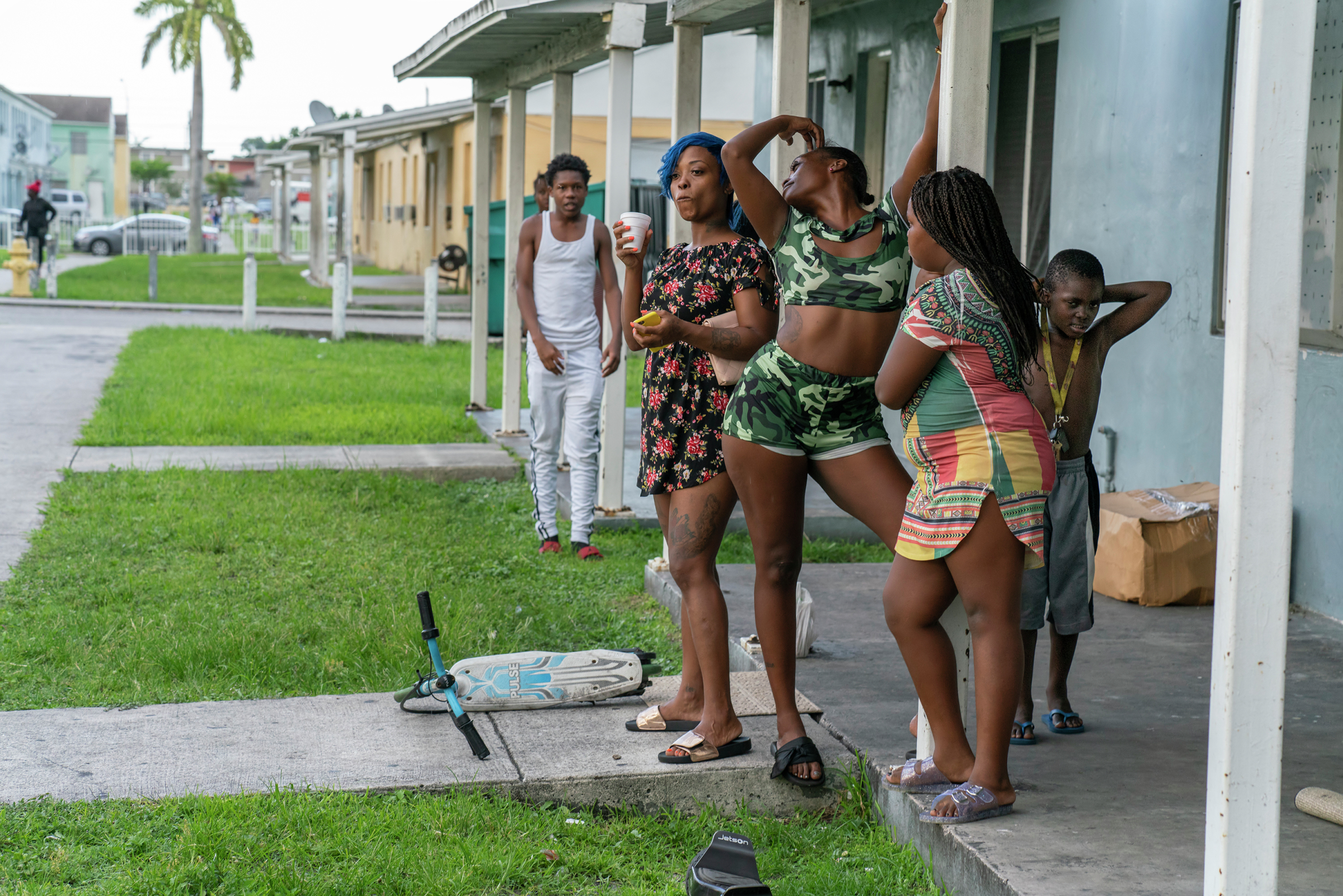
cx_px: 672
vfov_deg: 16.1
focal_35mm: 85
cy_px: 448
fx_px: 3171
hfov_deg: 23.9
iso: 2000
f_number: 5.6
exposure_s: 1/400
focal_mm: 85
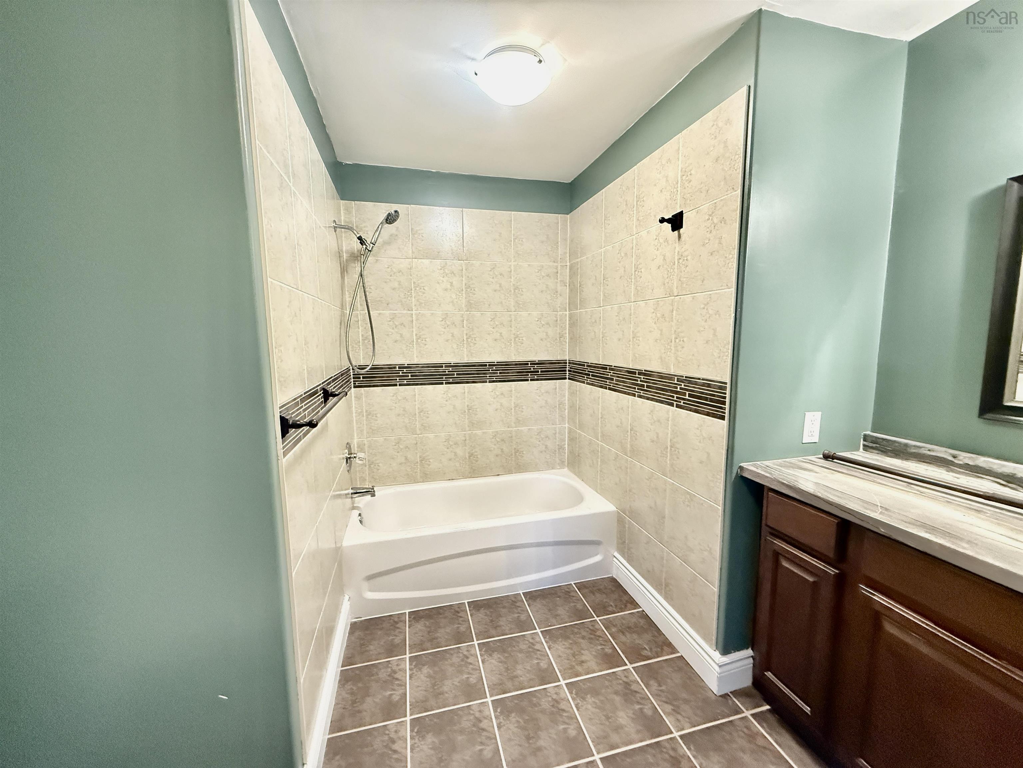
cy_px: 384
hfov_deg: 102.1
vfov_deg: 85.7
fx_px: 414
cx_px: 512
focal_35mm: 14
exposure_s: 1/60
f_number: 2.2
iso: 800
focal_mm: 2.22
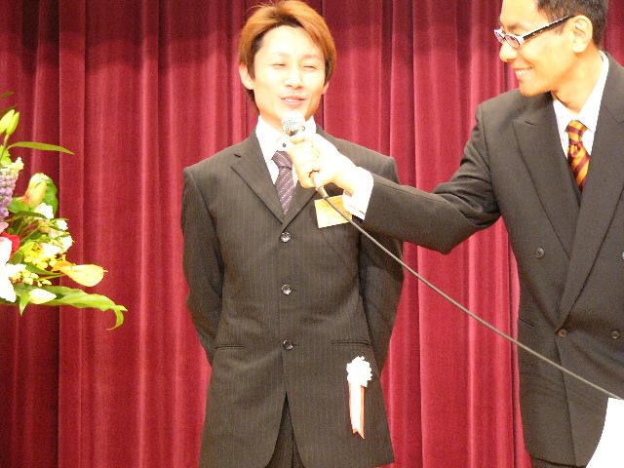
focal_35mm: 134
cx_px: 312
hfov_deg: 14.7
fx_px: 2416
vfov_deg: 11.1
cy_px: 234
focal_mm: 22.4
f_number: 2.8
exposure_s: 1/13
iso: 200
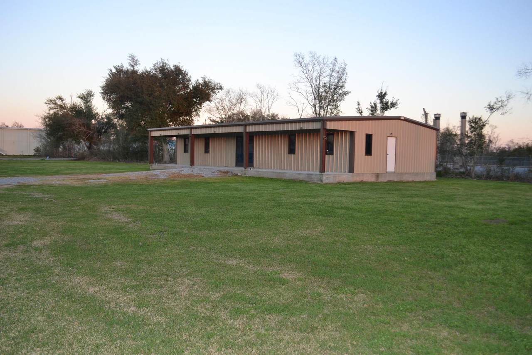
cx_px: 266
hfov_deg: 61.9
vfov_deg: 43.6
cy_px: 178
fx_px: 443
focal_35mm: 30
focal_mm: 20
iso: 320
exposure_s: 1/125
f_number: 4
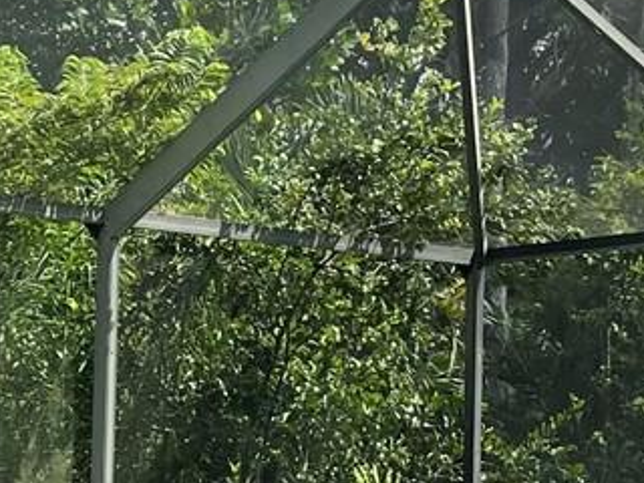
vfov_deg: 11.4
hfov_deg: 15.2
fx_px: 2419
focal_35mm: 130
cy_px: 372
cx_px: 368
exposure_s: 1/1511
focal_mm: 4.2
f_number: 1.6
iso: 32
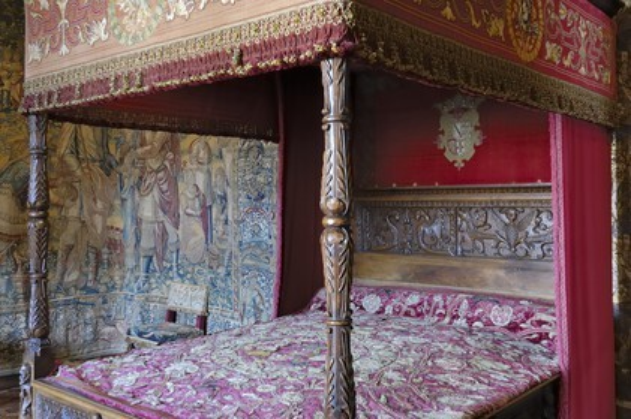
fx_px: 630
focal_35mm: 36
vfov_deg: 36.8
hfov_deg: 53.2
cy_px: 210
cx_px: 316
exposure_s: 4
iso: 100
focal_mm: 24
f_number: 11
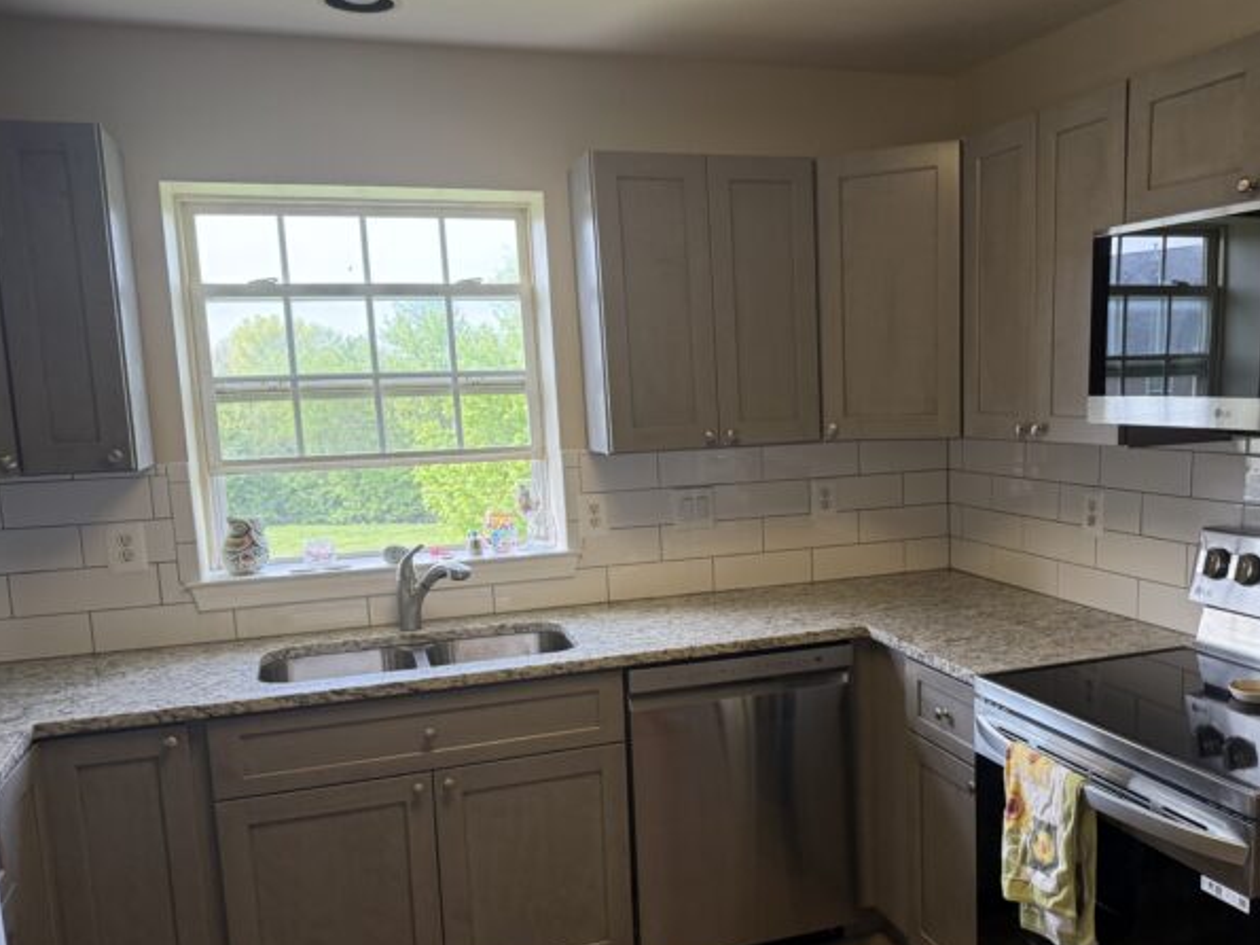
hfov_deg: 57.8
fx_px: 1128
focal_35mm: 31
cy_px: 564
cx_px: 769
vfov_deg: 45.2
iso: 200
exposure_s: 1/178
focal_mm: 6.76
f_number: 1.78
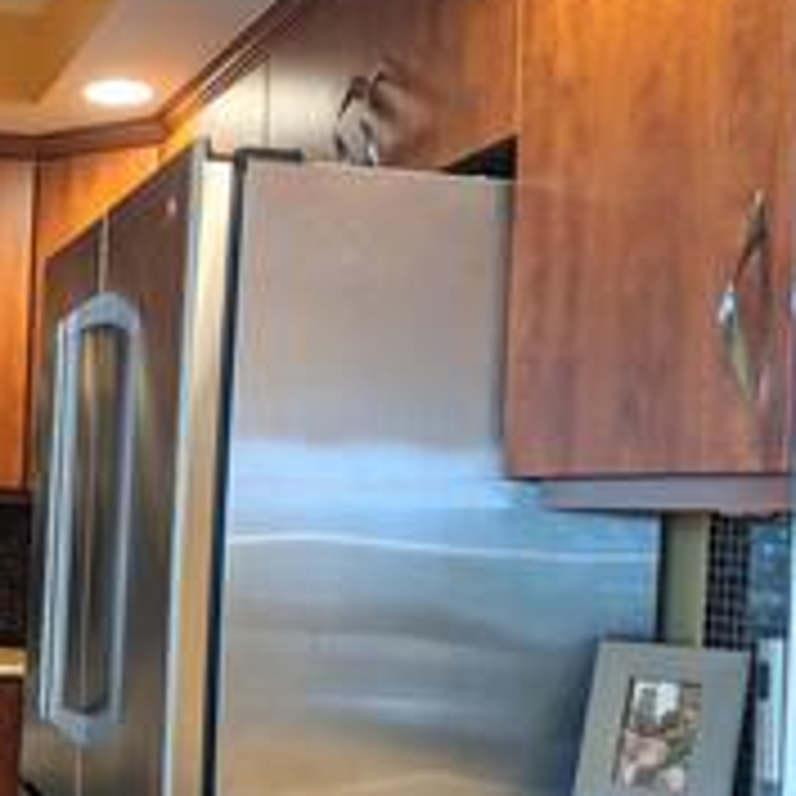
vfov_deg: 31.4
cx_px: -18
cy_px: 535
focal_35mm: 54
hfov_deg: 29.4
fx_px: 1405
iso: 56
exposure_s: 1/30
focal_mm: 4.44
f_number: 1.8
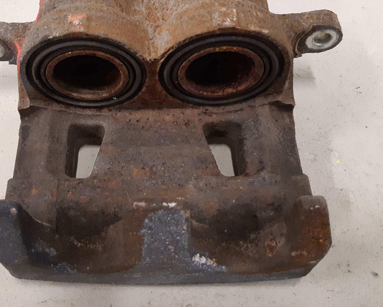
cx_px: 127
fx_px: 431
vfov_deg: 38.8
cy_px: 111
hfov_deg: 47.2
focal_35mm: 38
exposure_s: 1/50
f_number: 1.7
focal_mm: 3.93
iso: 320
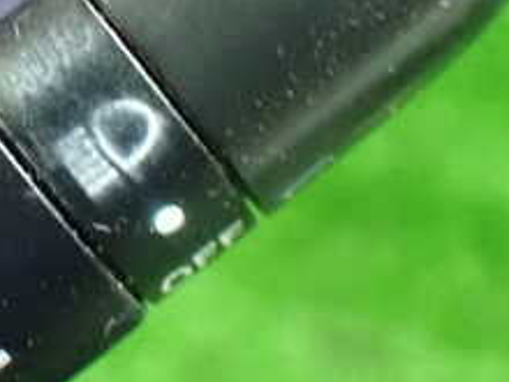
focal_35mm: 112
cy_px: 111
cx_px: -46
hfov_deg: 17.0
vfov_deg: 13.2
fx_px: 1647
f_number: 2.8
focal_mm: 7.31
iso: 1600
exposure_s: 1/40
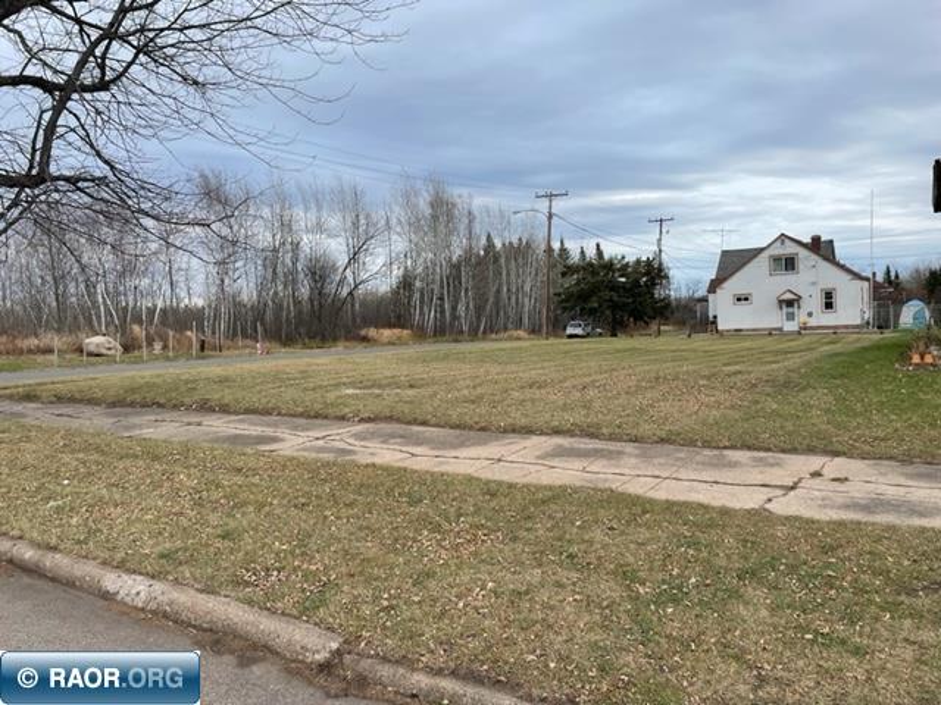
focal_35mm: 26
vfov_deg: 53.1
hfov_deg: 67.3
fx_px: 707
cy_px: 352
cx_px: 470
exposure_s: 1/1125
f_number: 1.6
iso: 32
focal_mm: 4.2
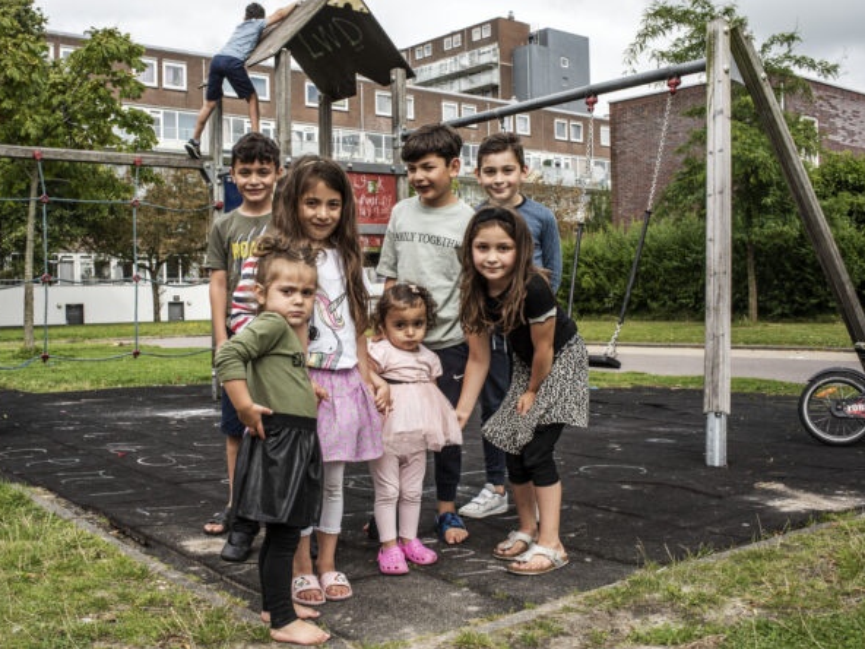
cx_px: 384
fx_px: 950
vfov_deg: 37.7
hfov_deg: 48.9
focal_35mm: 38
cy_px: 324
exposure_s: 1/100
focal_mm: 35
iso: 125
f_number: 13
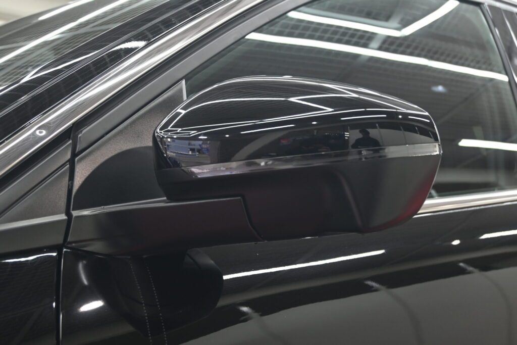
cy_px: 172
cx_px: 258
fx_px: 754
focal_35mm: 52
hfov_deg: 37.8
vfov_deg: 25.8
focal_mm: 35
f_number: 5.3
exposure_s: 1/80
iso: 500
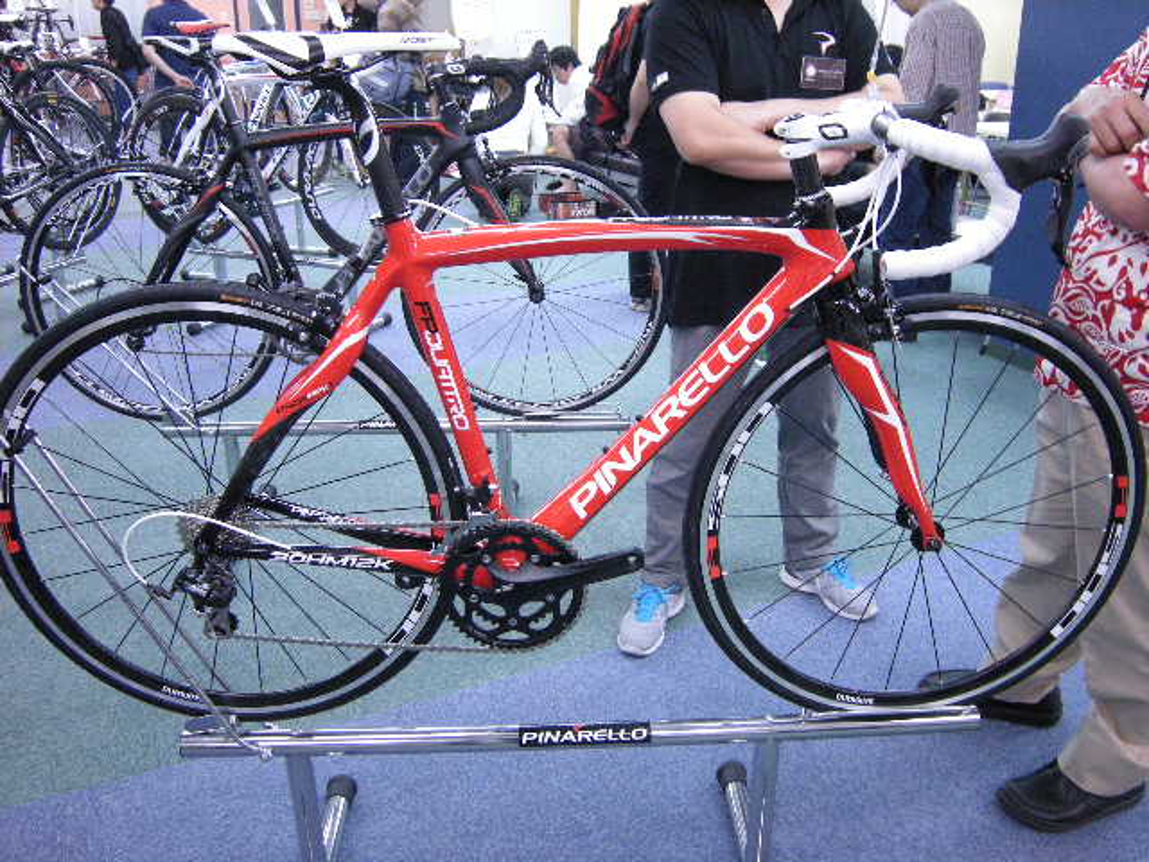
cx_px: 574
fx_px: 1029
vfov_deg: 45.4
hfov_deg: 58.4
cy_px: 431
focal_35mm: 31
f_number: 2.9
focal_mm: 5.3
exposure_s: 1/34.1
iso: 400
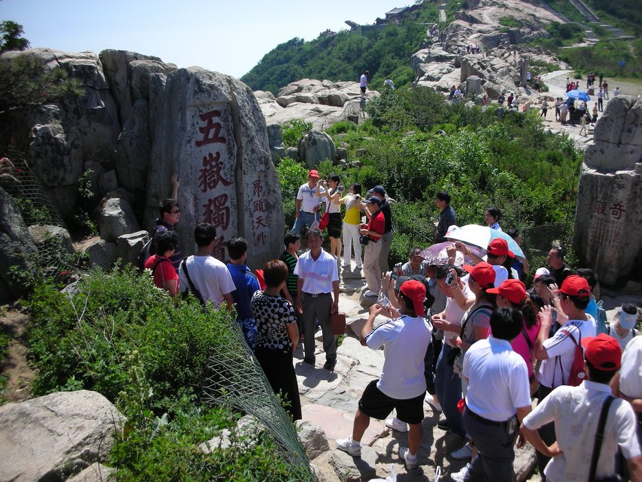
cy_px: 241
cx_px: 321
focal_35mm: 35
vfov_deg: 40.7
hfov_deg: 52.6
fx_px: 649
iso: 50
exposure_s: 1/82
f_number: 8.5
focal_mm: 5.8
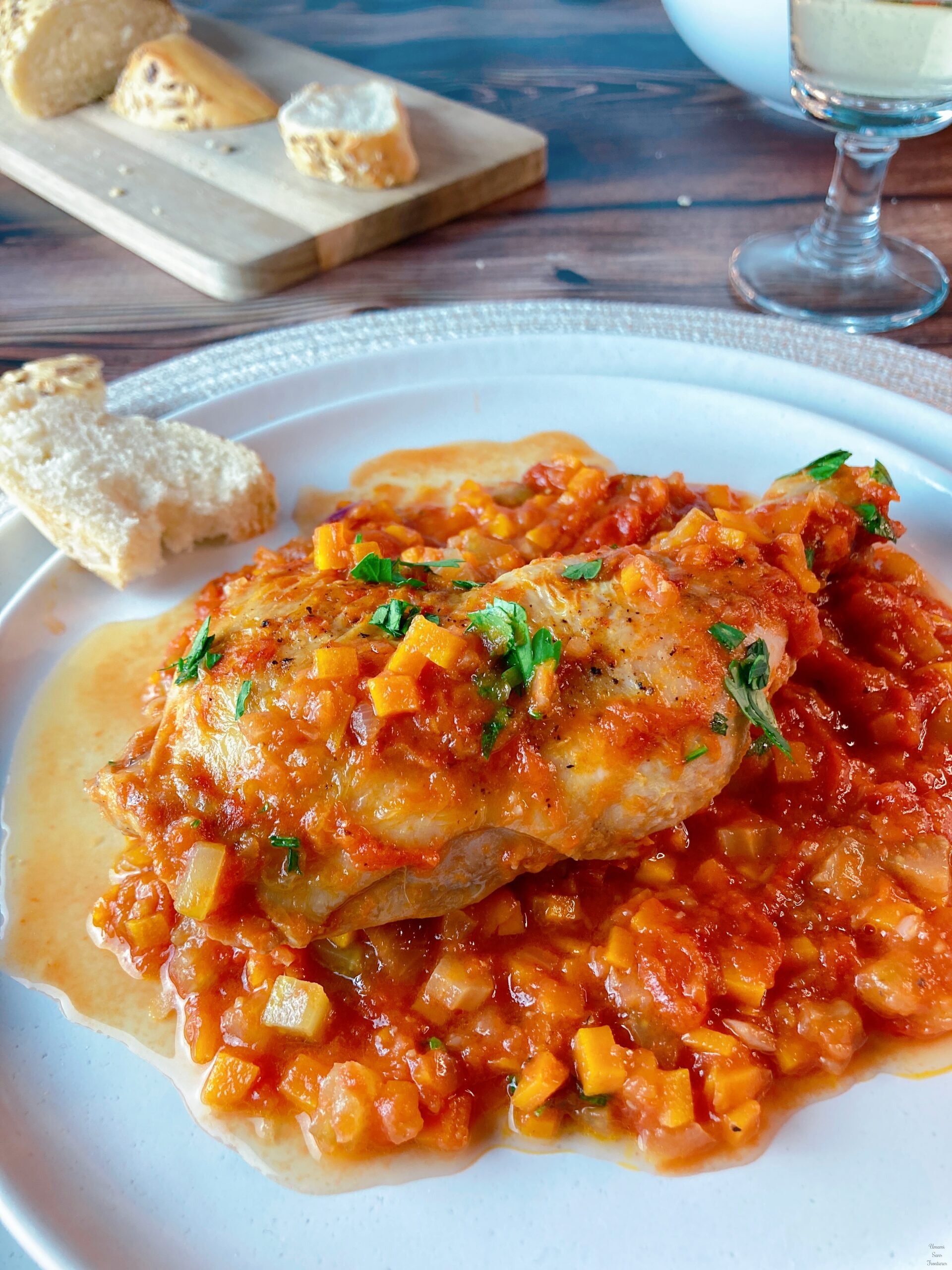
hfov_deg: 49.7
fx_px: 1027
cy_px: 635
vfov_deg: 63.4
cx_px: 476
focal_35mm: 28
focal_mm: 3.99
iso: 125
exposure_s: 1/50
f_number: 1.8
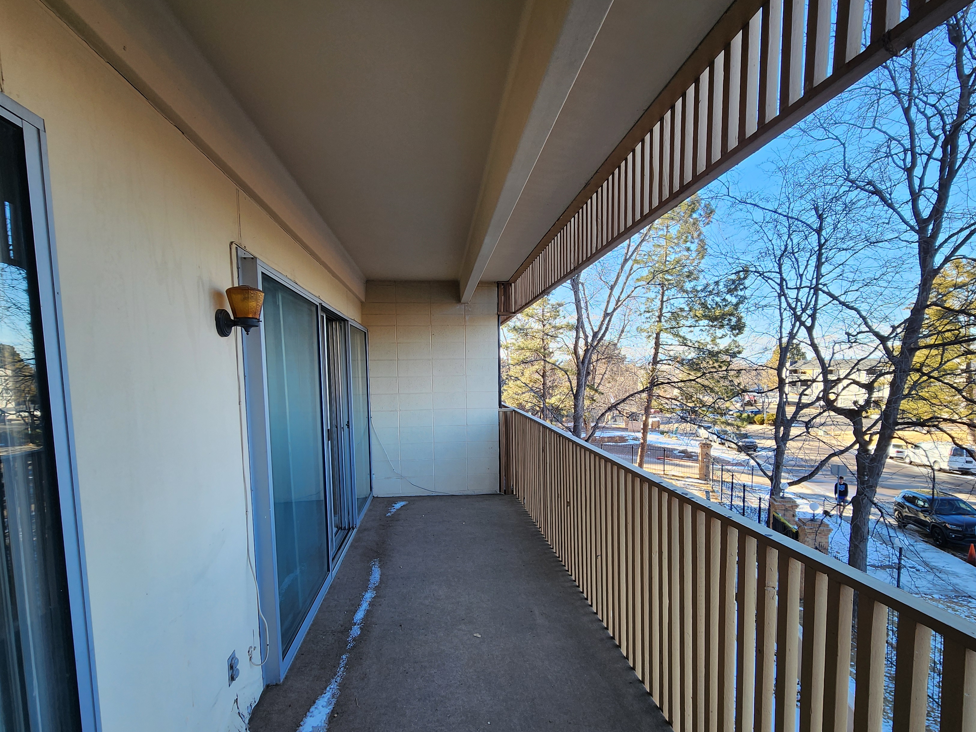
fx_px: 451
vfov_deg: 77.7
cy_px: 418
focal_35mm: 16
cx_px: 505
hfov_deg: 94.5
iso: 50
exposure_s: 1/185
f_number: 2.2
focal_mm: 2.2
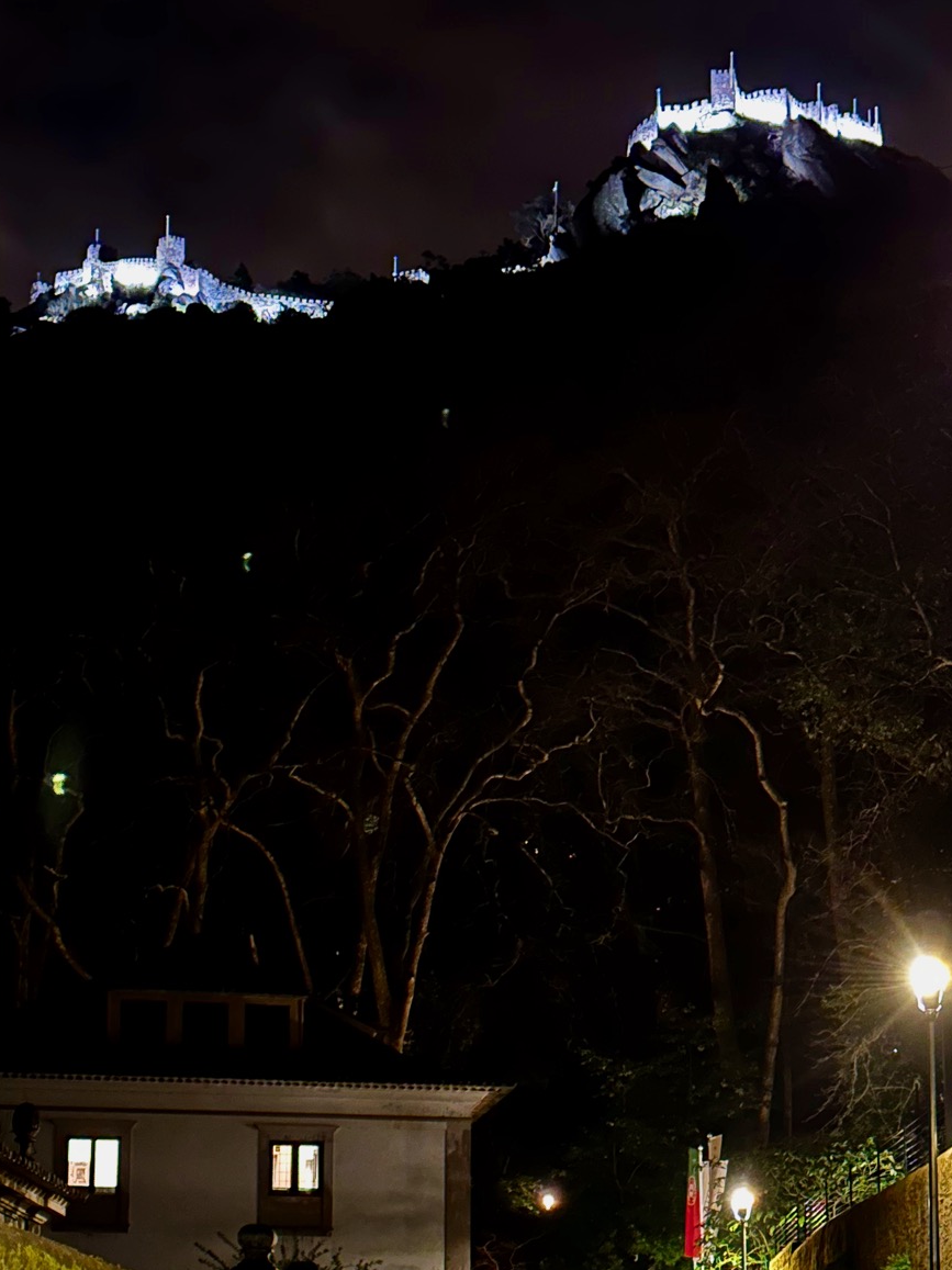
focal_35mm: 85
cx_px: 511
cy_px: 886
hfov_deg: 17.4
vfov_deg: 22.9
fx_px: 3119
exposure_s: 1/5
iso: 640
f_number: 1.78
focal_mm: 6.86
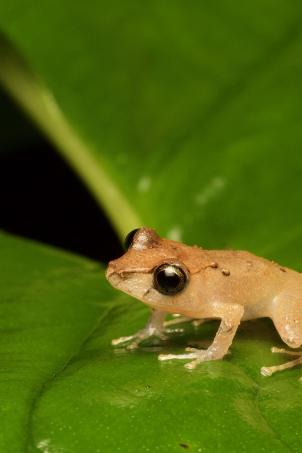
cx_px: 158
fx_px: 2101
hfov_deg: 8.2
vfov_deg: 12.3
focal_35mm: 167
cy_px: 227
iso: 800
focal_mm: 60
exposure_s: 1/60
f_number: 13
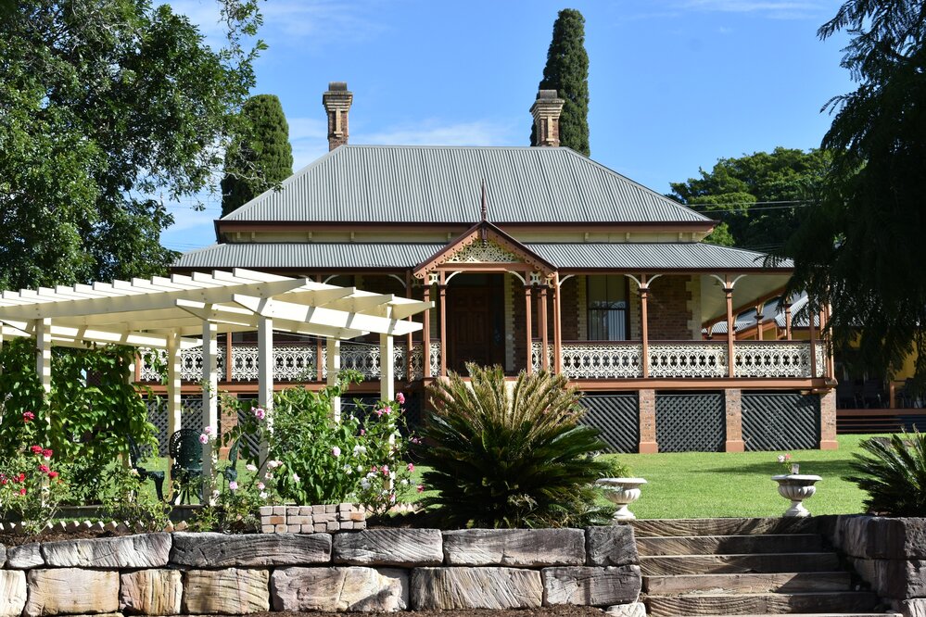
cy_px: 308
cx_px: 463
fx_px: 1620
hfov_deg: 31.9
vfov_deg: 21.6
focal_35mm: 63
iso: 200
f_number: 9
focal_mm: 42
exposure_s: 1/320
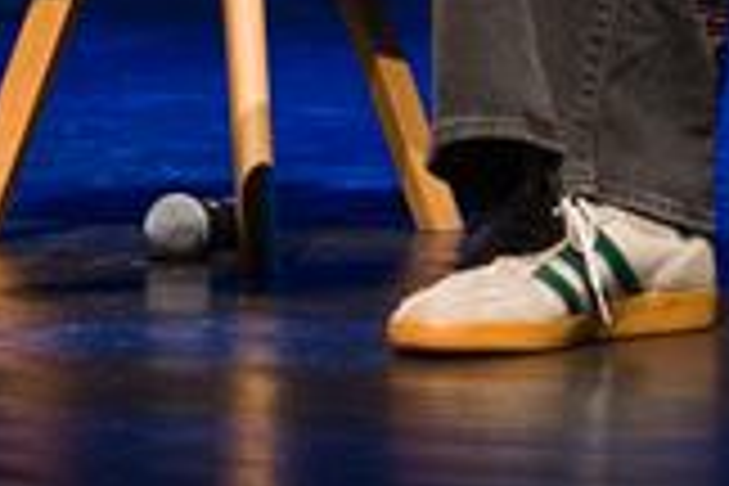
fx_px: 4596
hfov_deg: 9.0
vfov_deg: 5.9
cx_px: 22
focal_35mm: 227
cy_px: -484
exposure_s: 1/250
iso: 1250
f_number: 4
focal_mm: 51
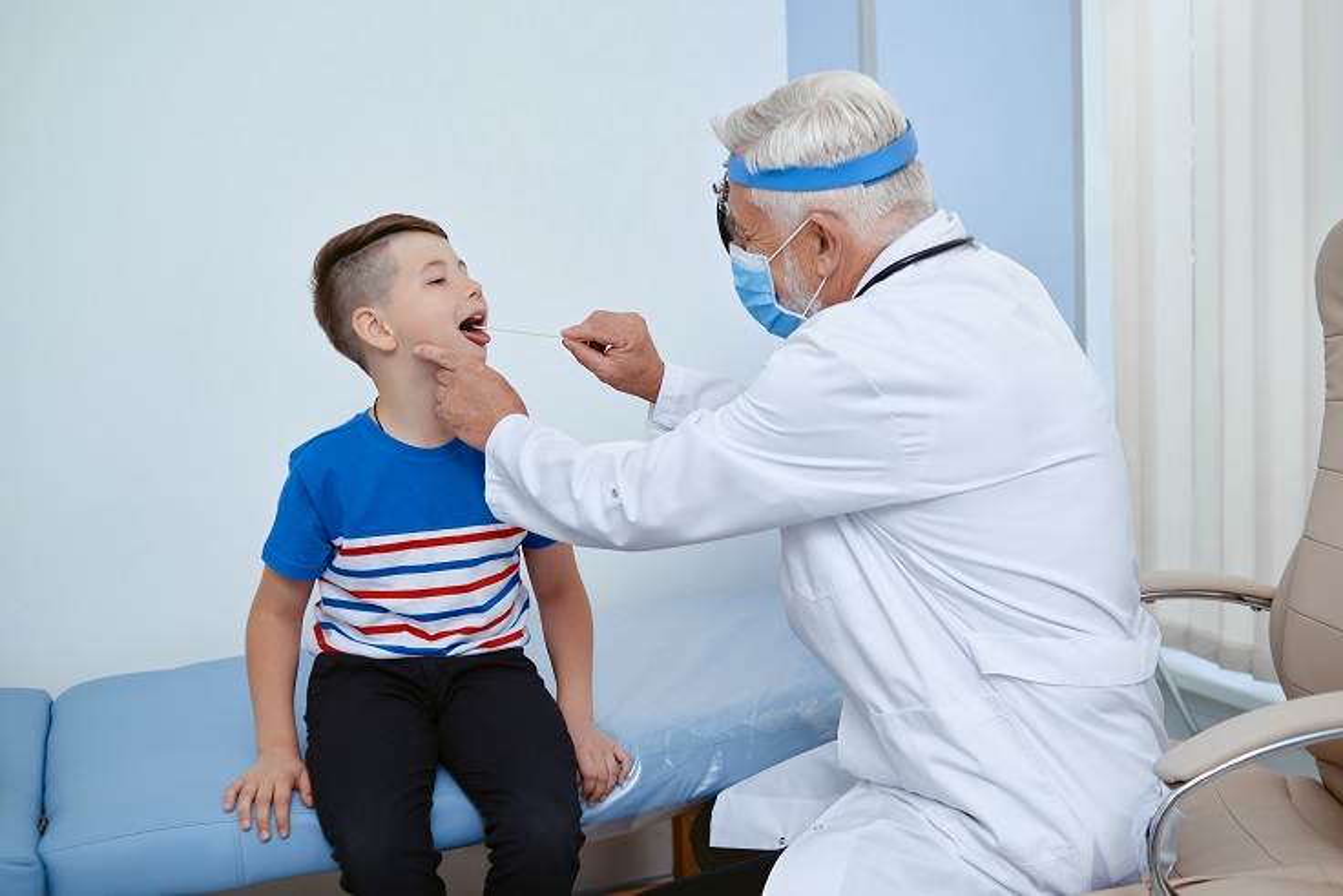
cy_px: 448
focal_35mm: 35
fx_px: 1306
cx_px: 672
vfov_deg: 37.9
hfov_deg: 54.4
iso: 160
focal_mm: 35
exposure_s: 1/250
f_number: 4
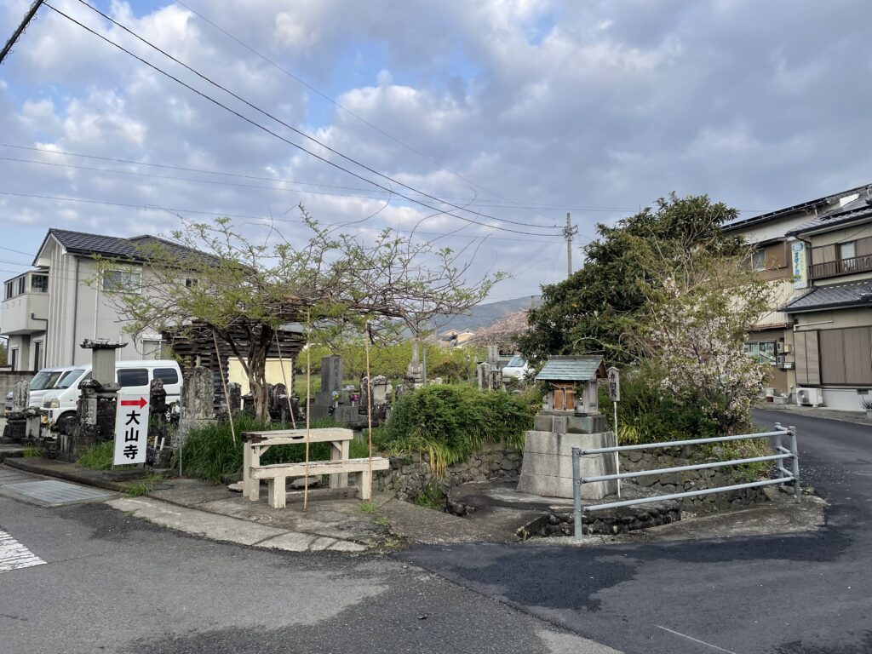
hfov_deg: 67.3
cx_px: 436
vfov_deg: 53.1
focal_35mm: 26
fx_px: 655
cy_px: 327
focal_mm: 4.2
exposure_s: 1/1453
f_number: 1.6
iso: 32
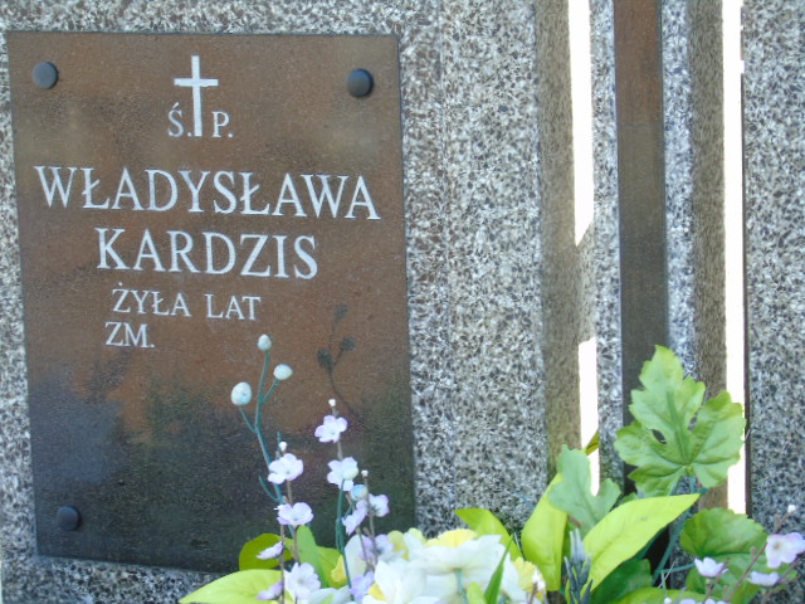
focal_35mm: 124
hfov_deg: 15.9
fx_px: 2884
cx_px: 402
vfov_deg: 12.0
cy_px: 302
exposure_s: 1/40
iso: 80
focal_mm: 22
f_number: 4.6
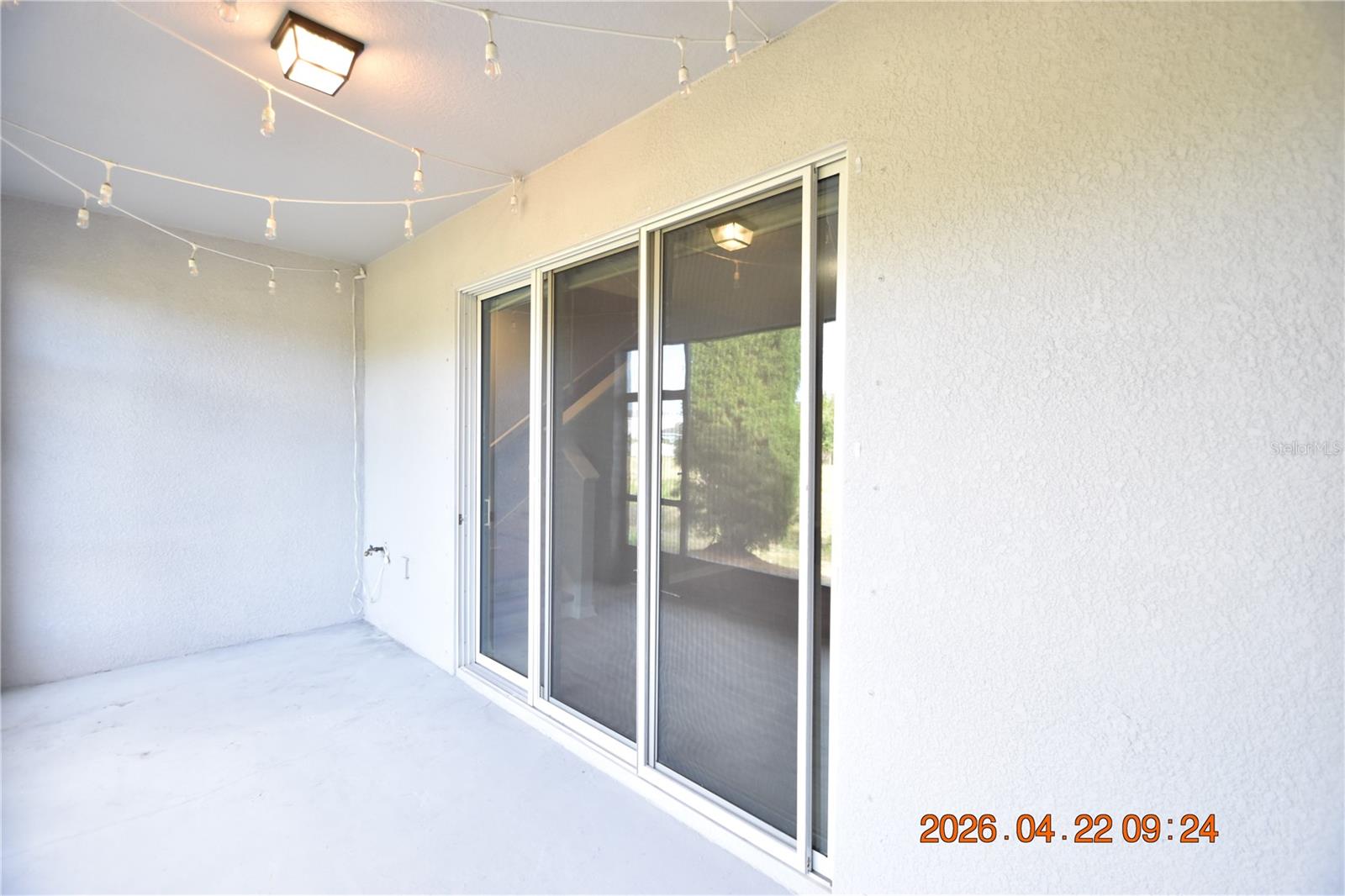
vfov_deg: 77.3
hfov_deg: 100.4
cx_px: 672
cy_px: 448
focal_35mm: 15
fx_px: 560
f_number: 3.5
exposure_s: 1/90
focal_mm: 10
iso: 800
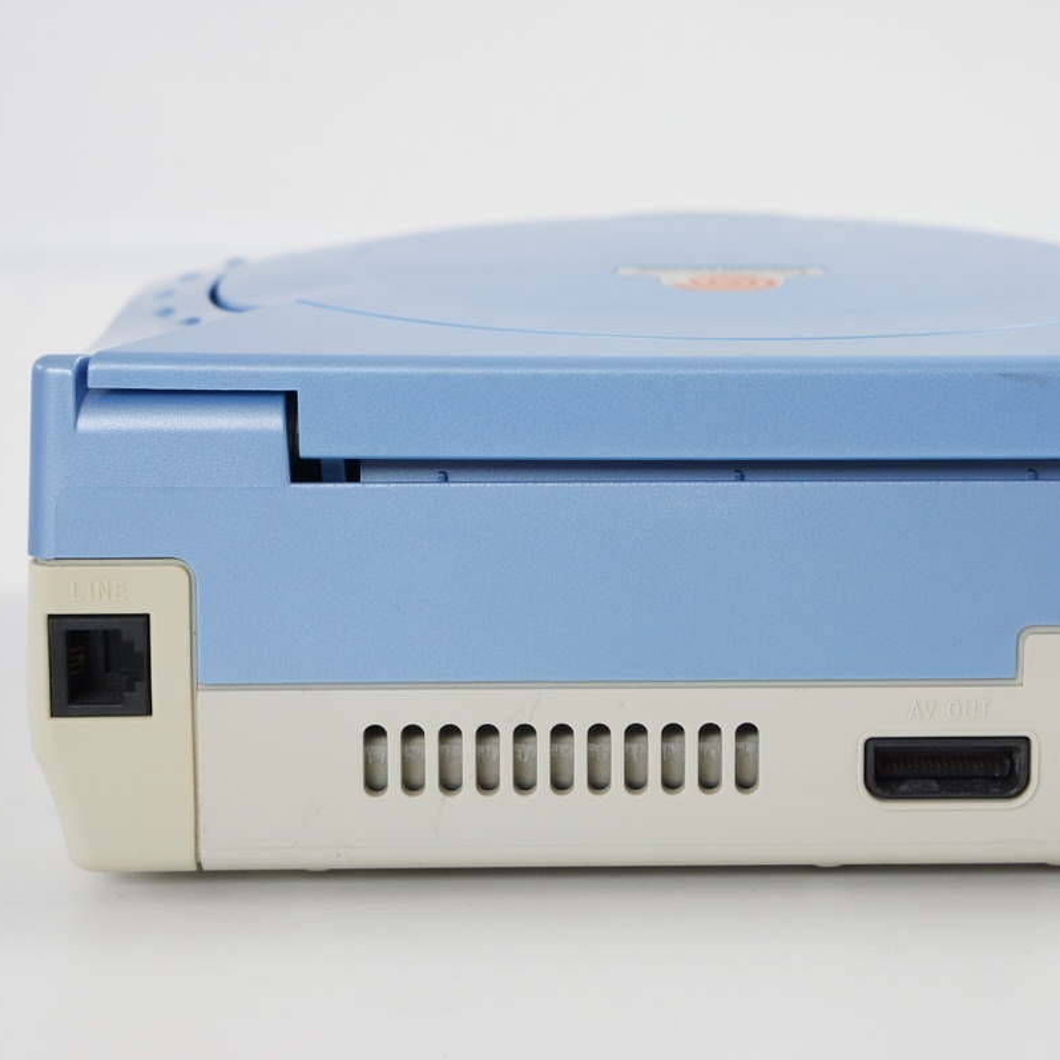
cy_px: 529
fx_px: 3326
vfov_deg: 18.1
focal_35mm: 96
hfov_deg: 18.0
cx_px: 759
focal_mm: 50
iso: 800
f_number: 6.3
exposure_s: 1/80
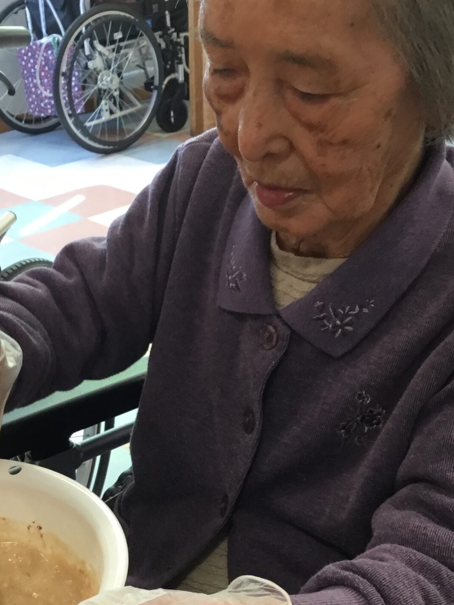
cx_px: 173
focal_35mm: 56
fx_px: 979
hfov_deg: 26.0
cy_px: 447
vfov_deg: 33.7
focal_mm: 3.3
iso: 40
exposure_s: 1/30
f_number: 2.4
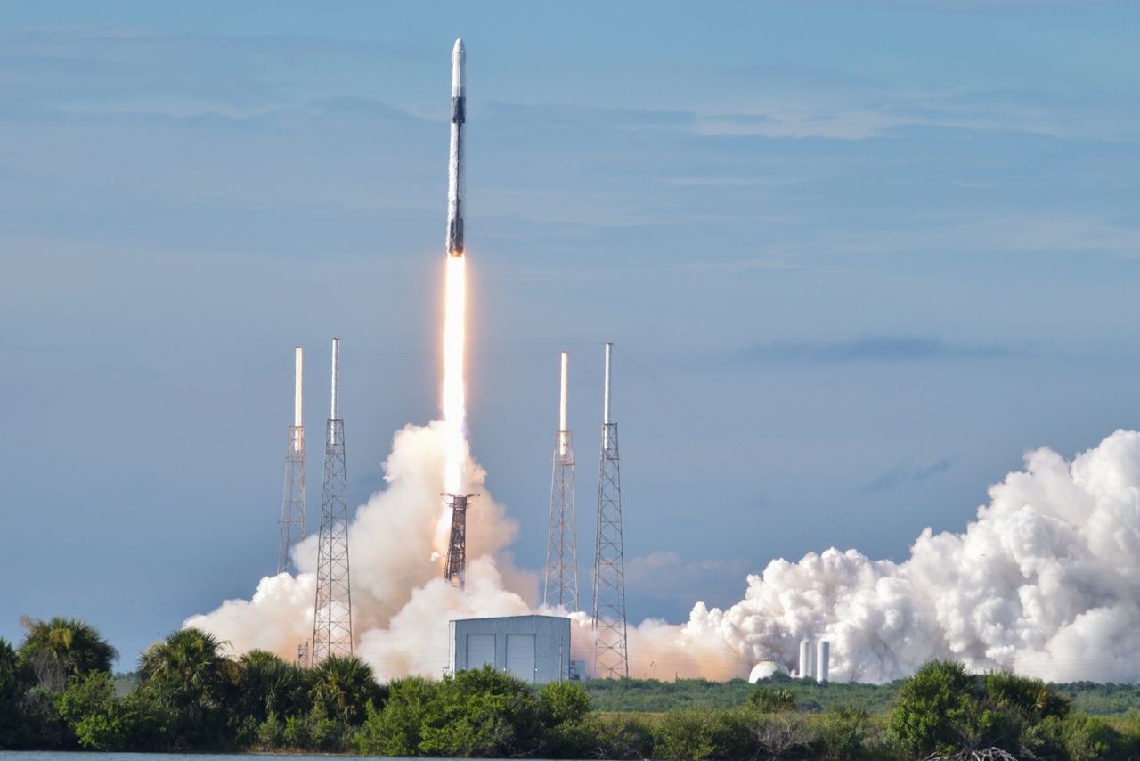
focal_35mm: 500
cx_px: 570
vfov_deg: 2.8
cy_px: 380
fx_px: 15836
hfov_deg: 4.1
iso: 500
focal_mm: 500
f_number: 20
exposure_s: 1/200
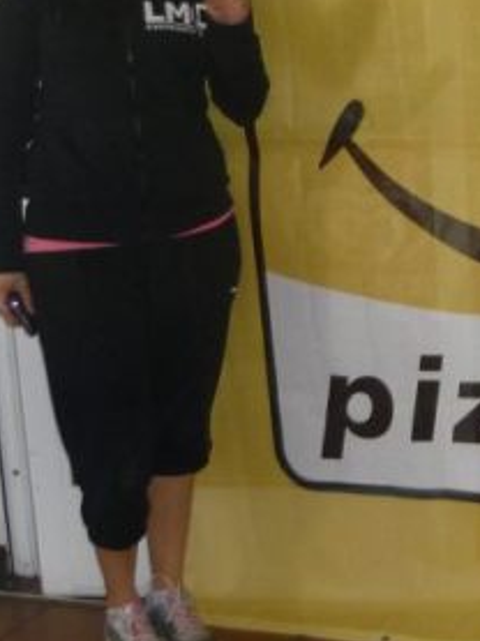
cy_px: 237
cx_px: 658
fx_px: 1759
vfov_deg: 20.6
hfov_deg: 14.7
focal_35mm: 95
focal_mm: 5.5
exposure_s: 1/30
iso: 160
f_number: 2.8
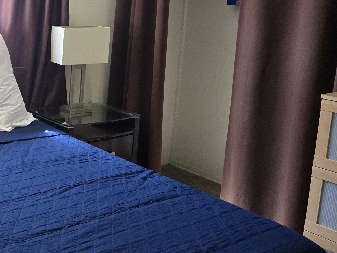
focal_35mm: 50
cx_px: 9
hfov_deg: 35.0
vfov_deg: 28.7
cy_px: 67
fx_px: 487
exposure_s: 1/120
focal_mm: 5.4
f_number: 1.8
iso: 640
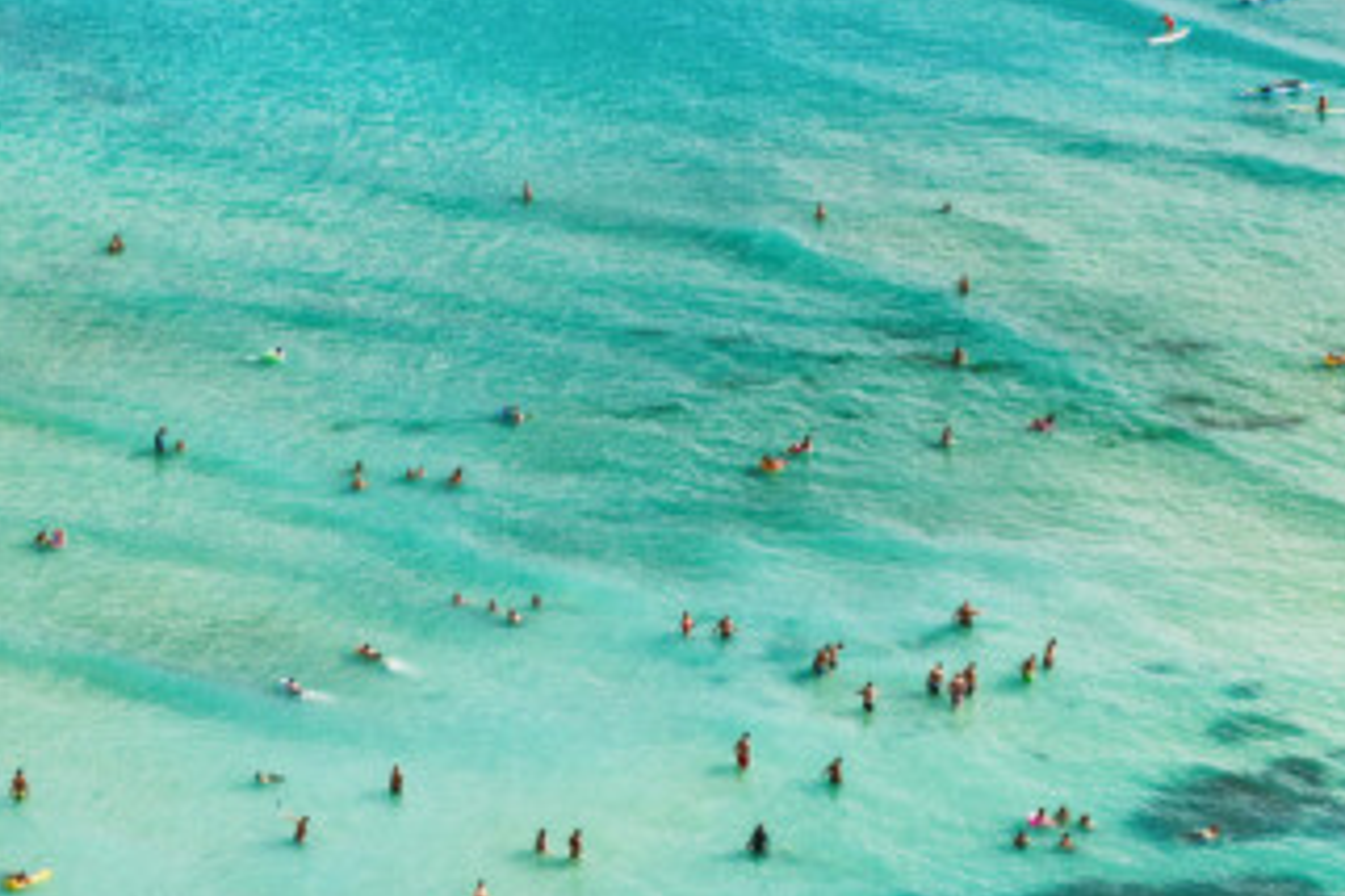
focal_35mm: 134
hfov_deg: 15.1
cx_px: 159
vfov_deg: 10.0
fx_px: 5006
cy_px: -299
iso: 100
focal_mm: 42
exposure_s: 1/500
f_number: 8
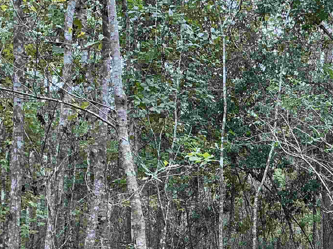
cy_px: 269
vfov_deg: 21.5
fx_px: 625
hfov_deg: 28.8
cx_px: 293
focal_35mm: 65
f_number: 1.8
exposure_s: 1/120
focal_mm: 3
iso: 40
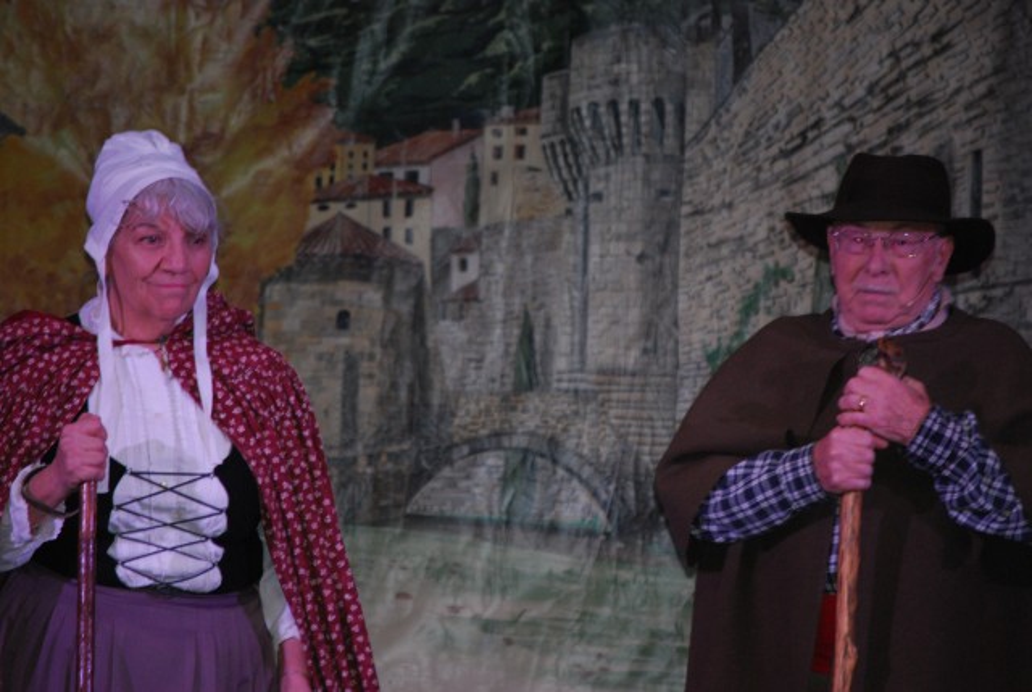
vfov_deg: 5.1
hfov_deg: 7.6
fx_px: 7752
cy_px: 346
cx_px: 516
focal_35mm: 270
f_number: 5.6
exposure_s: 1/80
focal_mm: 180
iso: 800
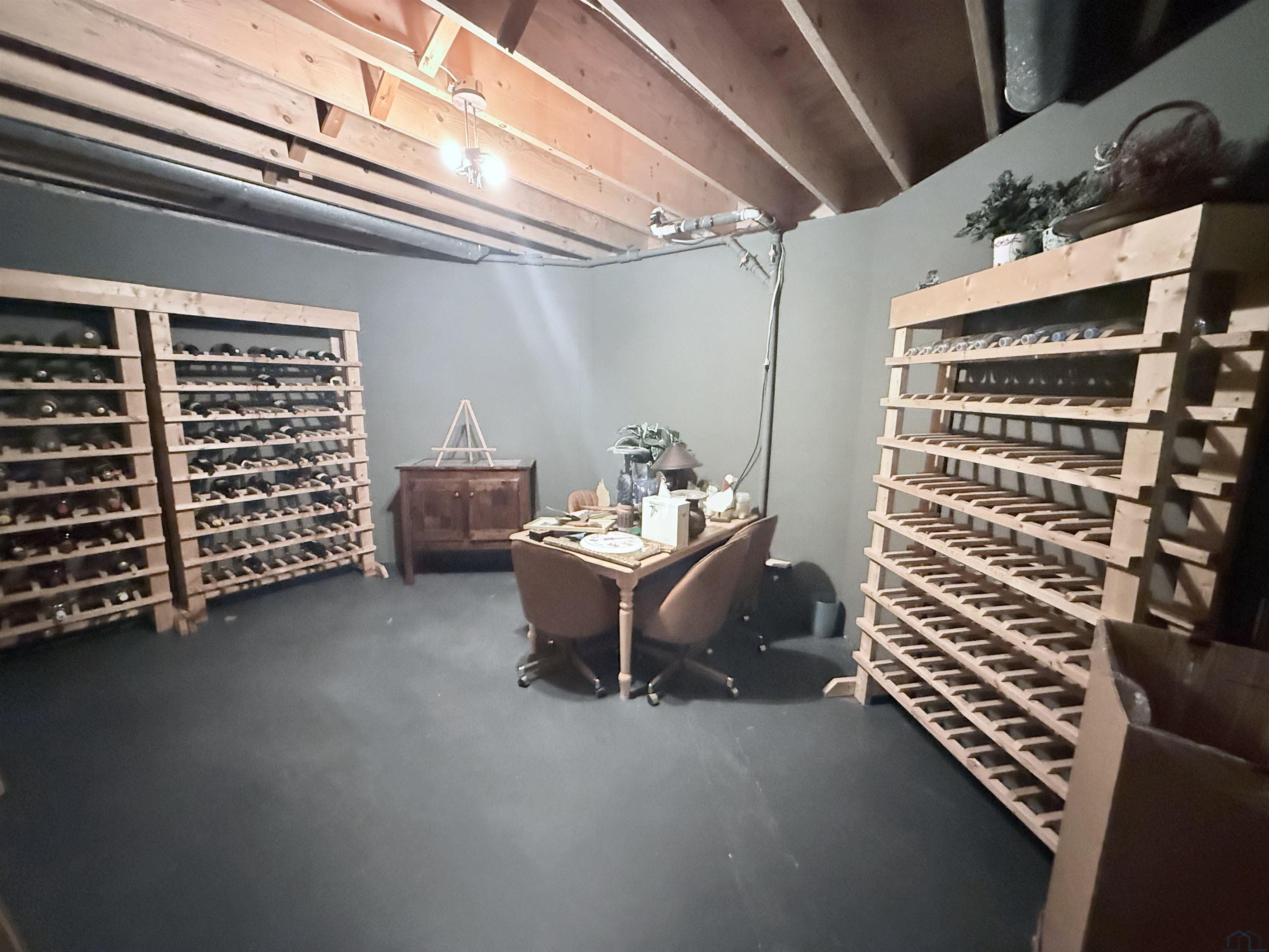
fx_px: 513
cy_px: 476
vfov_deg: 85.7
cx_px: 634
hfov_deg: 102.1
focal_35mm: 14
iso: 1250
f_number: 2.2
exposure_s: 1/30
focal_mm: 2.22
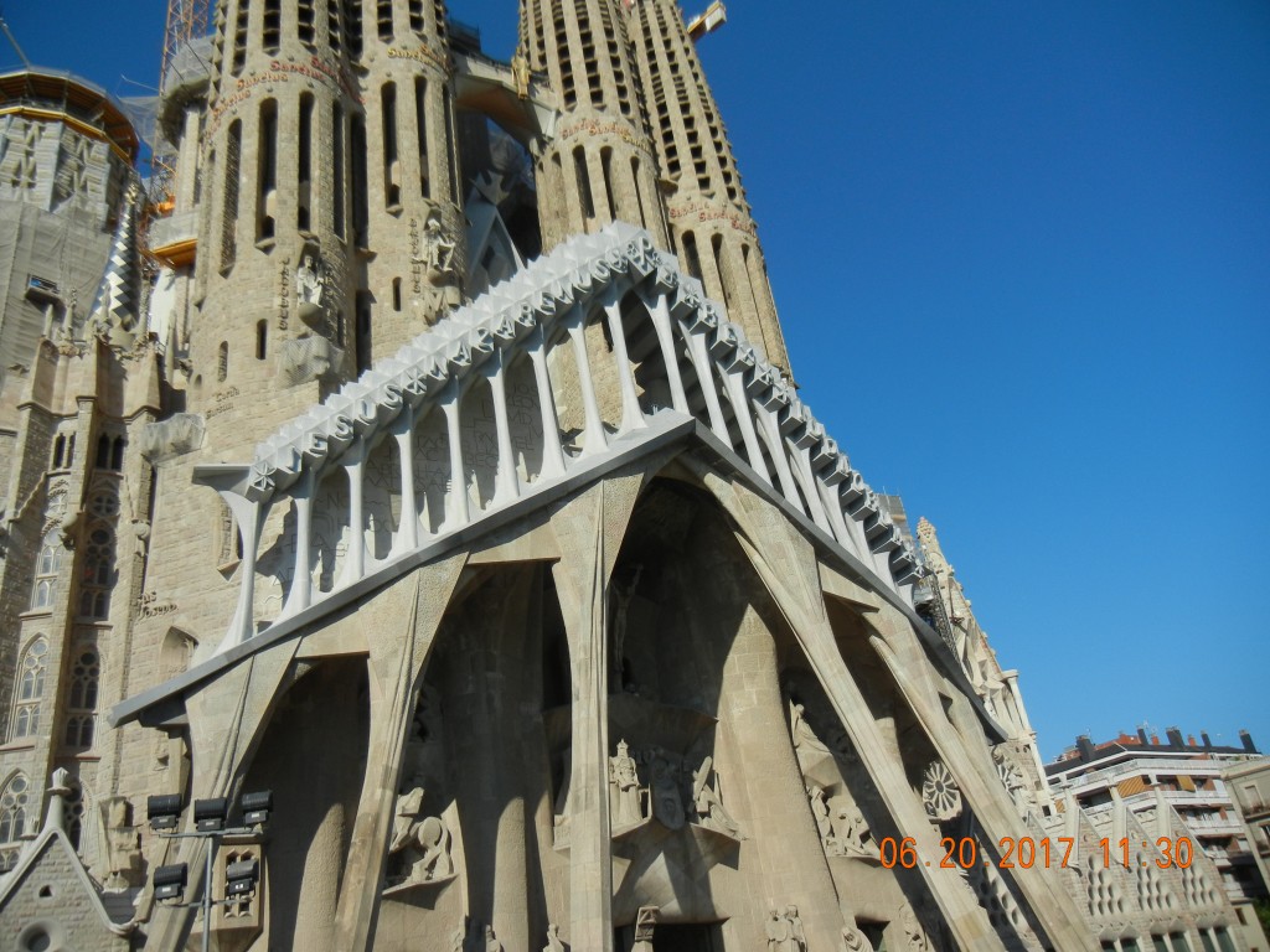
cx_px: 635
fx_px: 1101
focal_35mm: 30
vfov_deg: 46.8
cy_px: 476
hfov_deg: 60.0
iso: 160
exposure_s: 1/581
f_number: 7
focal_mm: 5.4
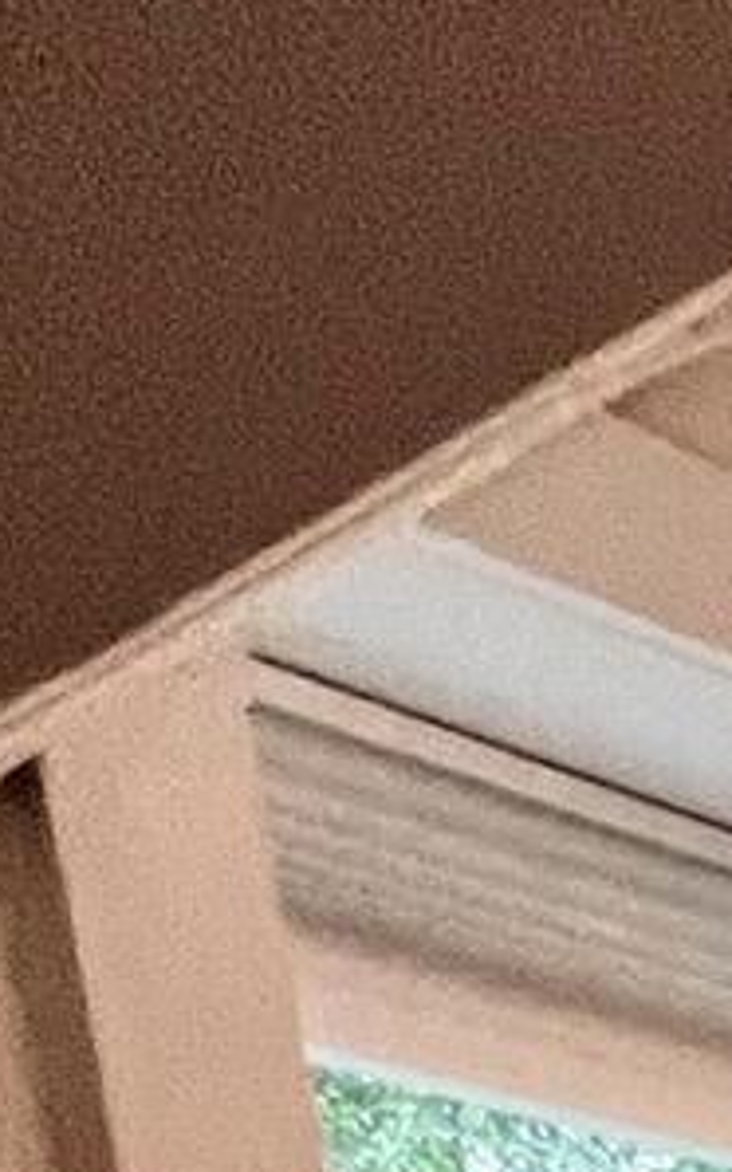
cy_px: 2490
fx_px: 2268
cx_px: 2117
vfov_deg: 17.5
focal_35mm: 71
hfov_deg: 11.6
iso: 250
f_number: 1.8
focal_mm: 1.57
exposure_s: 1/60
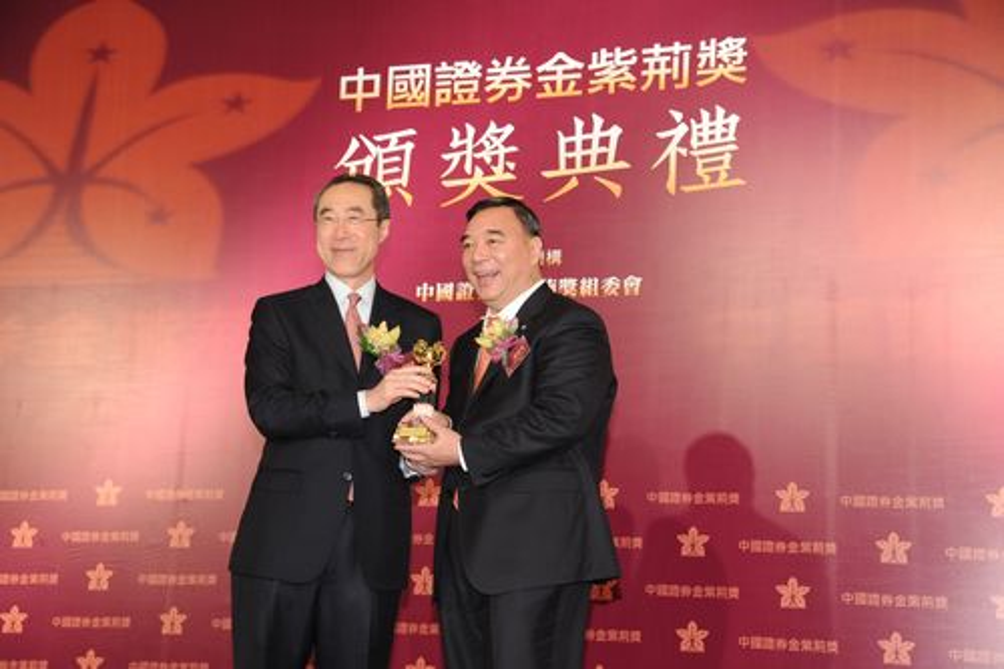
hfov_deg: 32.4
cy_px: 334
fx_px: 1728
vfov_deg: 21.9
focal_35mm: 62
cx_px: 502
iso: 2000
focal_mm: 62
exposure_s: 1/100
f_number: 6.3
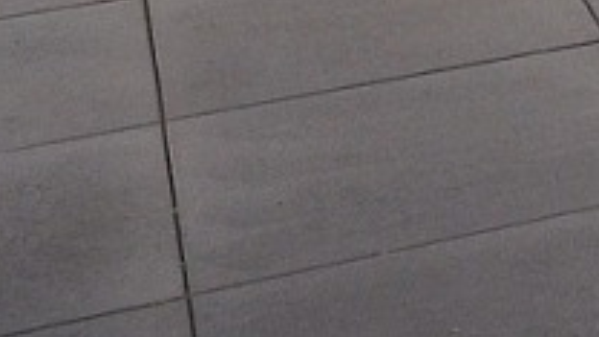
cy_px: -890
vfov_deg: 6.7
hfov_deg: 10.9
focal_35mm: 151
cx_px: 1639
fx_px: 2398
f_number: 11
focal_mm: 20
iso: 400
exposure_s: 1/250
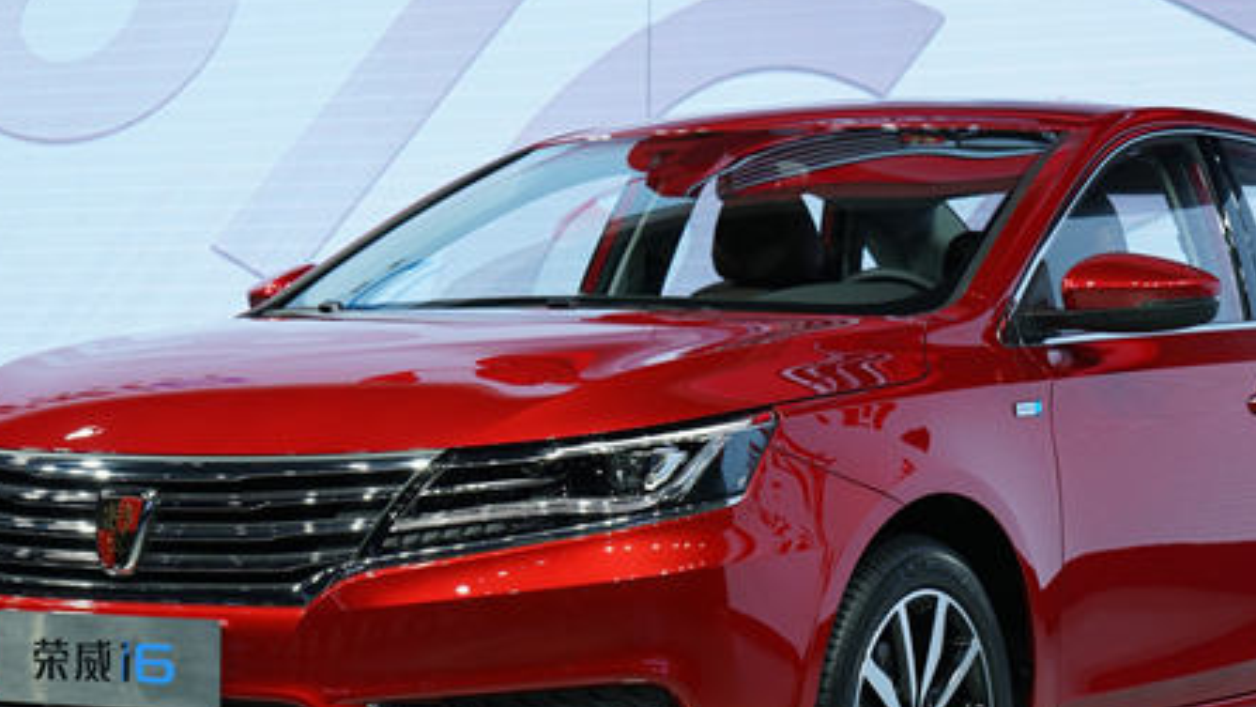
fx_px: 3830
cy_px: 414
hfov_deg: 18.6
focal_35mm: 115
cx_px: 763
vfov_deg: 10.5
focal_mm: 70
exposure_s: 1/200
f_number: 5.6
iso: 320
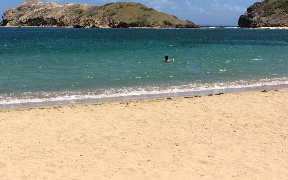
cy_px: 23
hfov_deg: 35.6
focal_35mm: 57
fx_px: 447
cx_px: 117
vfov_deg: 22.3
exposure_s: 1/4115
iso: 32
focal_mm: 4.15
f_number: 2.2
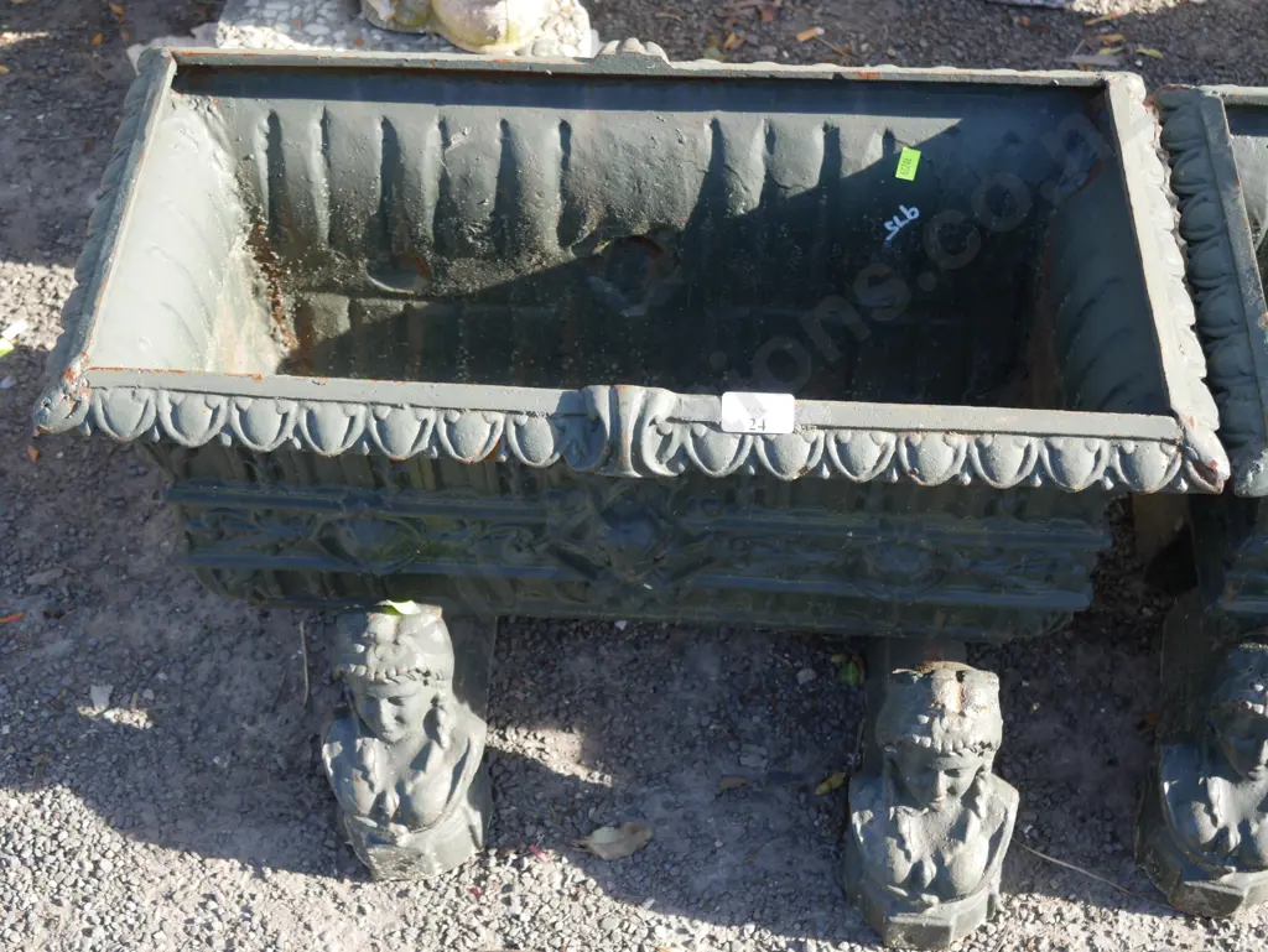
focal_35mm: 50
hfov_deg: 38.2
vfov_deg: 29.1
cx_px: 634
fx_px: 1832
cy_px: 476
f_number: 5.6
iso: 200
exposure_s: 1/125
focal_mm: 25
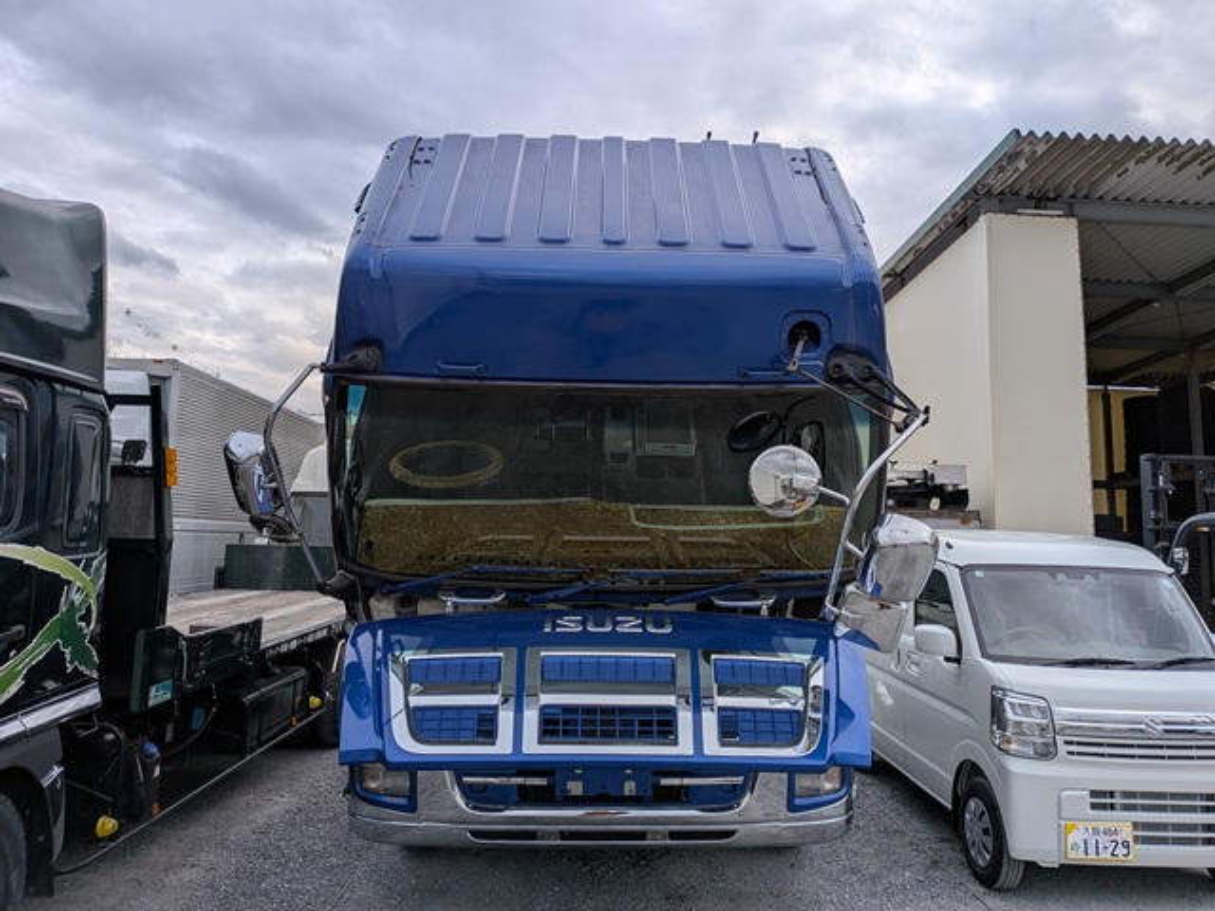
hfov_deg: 71.6
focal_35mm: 24
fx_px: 842
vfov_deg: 56.8
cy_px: 456
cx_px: 608
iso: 27
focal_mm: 4.53
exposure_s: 1/427
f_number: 1.7
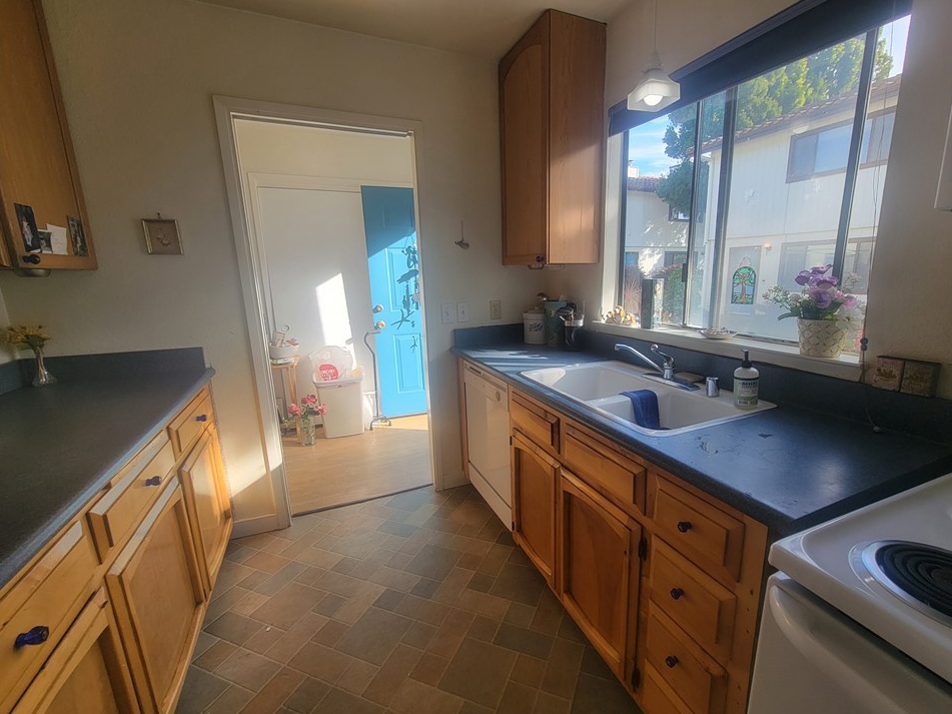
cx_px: 510
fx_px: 385
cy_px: 359
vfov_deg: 85.7
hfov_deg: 101.9
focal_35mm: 14
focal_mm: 2.2
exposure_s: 1/120
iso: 50
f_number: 2.2
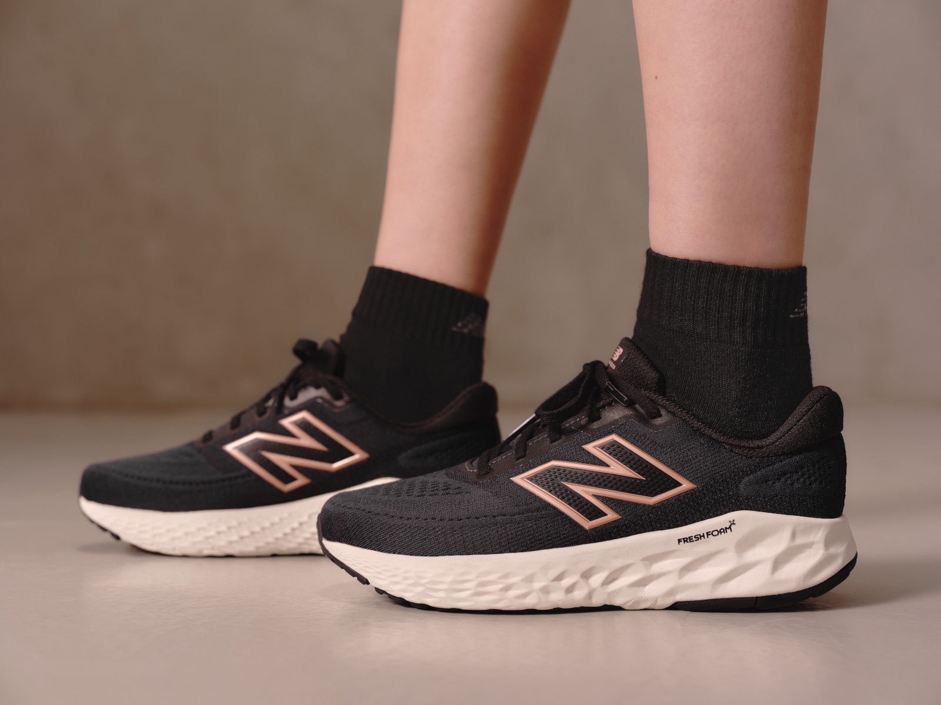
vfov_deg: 32.9
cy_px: 352
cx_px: 470
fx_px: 1196
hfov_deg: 43.0
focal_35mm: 44
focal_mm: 55
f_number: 5.6
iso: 125
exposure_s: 1/125
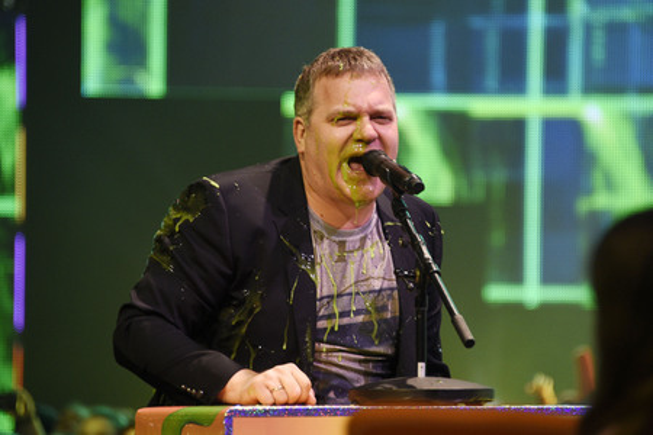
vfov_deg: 4.6
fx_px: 5441
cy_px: 218
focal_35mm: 300
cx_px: 326
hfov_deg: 6.9
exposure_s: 1/125
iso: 2500
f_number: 5.6
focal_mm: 300
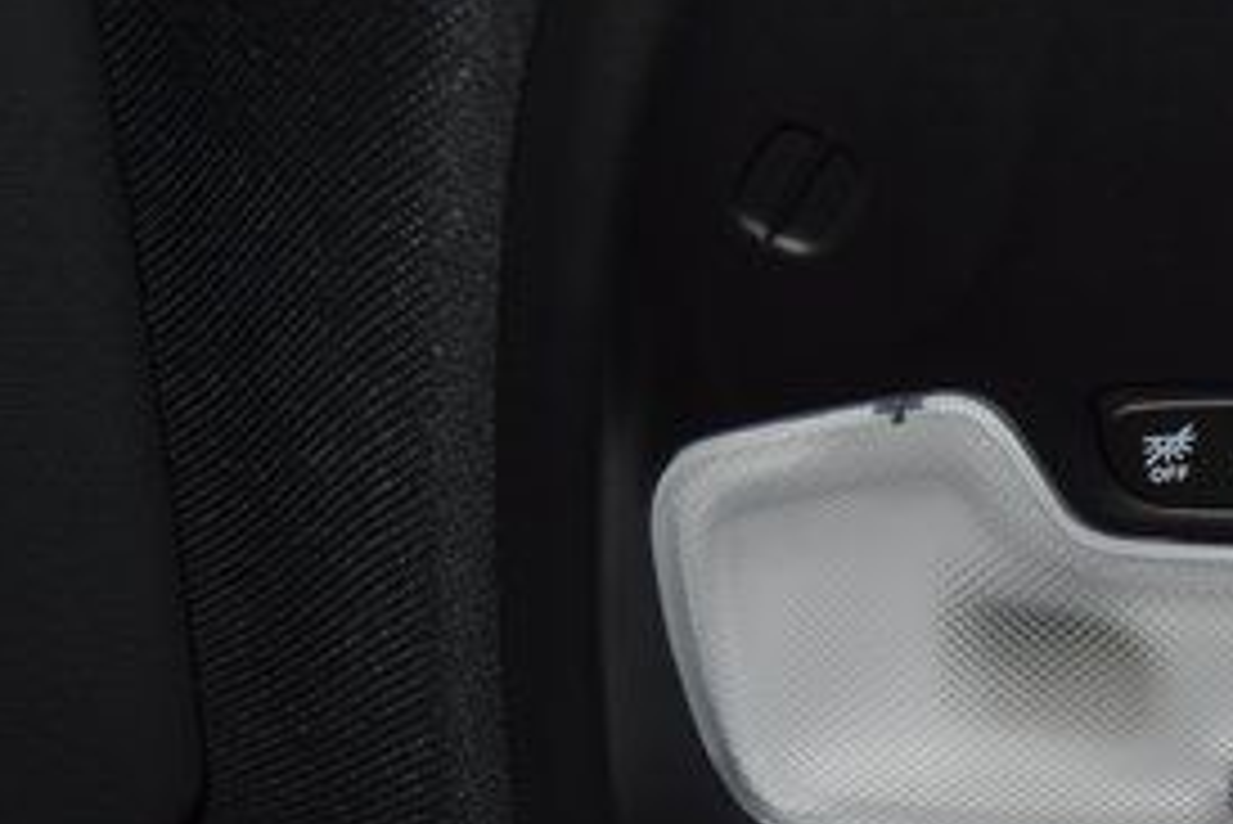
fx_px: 2878
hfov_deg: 23.0
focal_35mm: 84
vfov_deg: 16.2
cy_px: 547
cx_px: 1287
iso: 320
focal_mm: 24
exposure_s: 1/40
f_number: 3.8
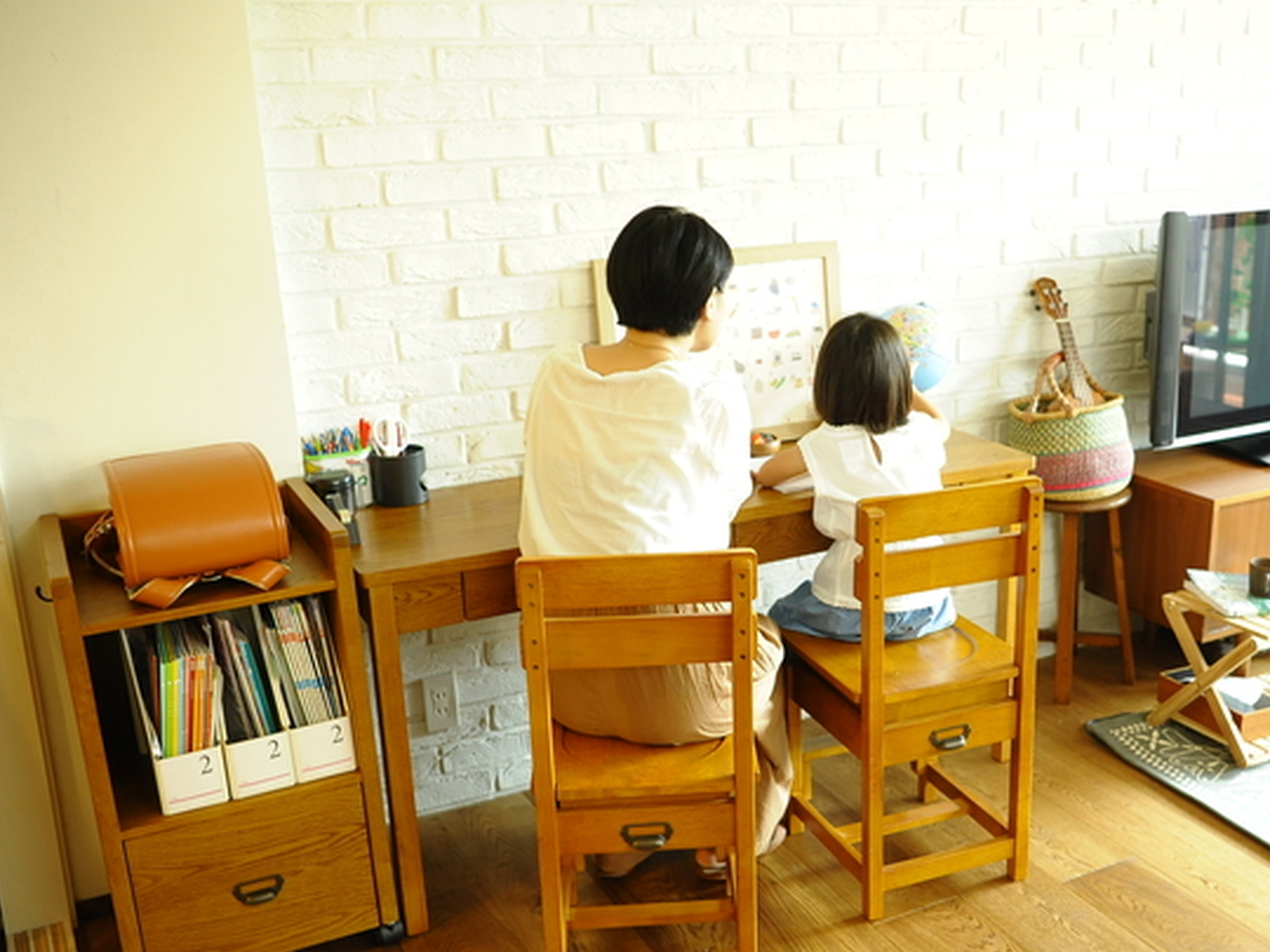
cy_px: 521
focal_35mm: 41
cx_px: 776
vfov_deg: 35.1
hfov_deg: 45.5
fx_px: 1504
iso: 2000
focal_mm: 32
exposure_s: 1/100
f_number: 3.2
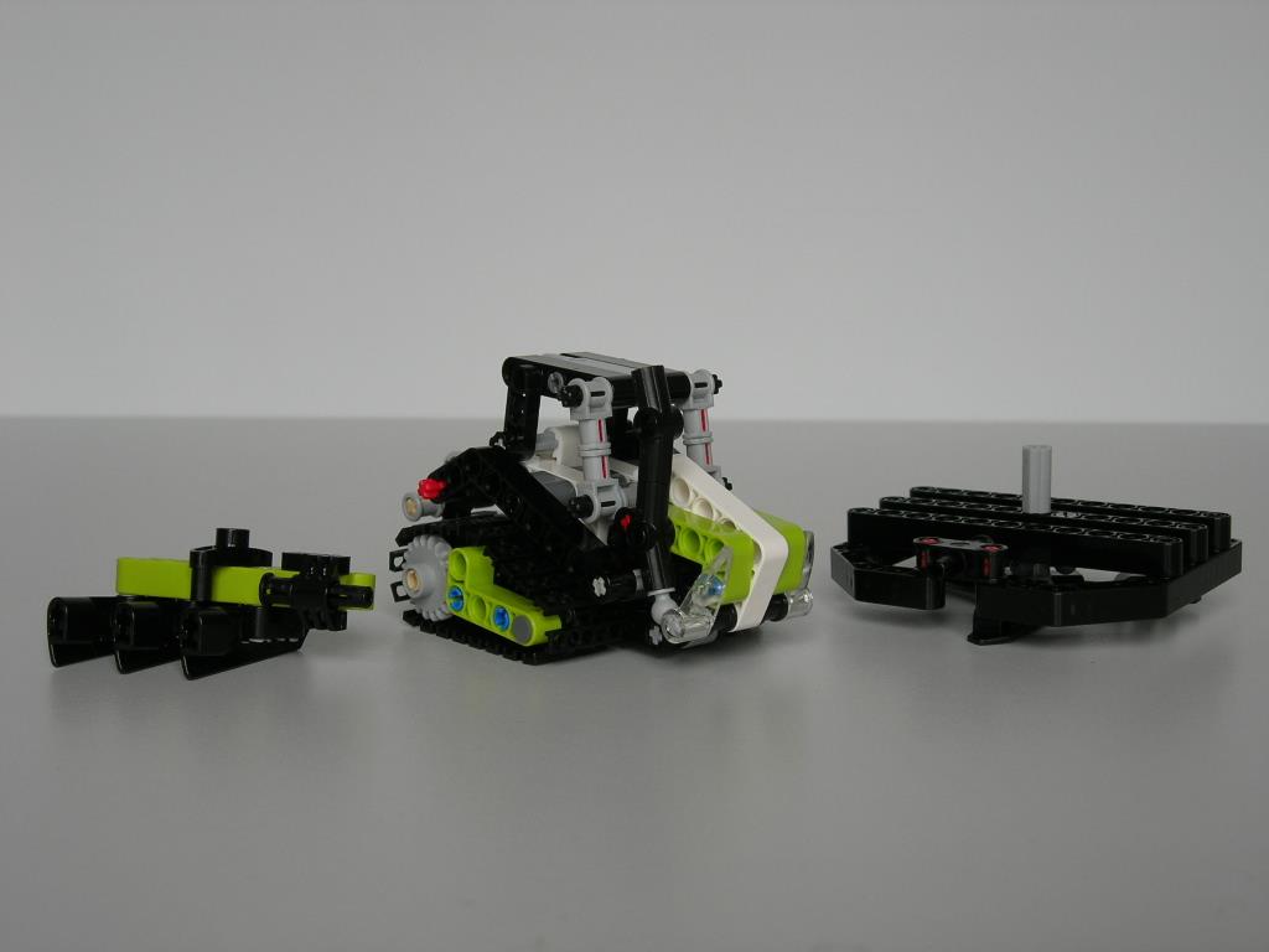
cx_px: 634
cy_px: 476
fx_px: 1870
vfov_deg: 28.6
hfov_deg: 37.5
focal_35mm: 51
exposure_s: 1/17.1
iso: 64
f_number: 3.2
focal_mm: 10.6
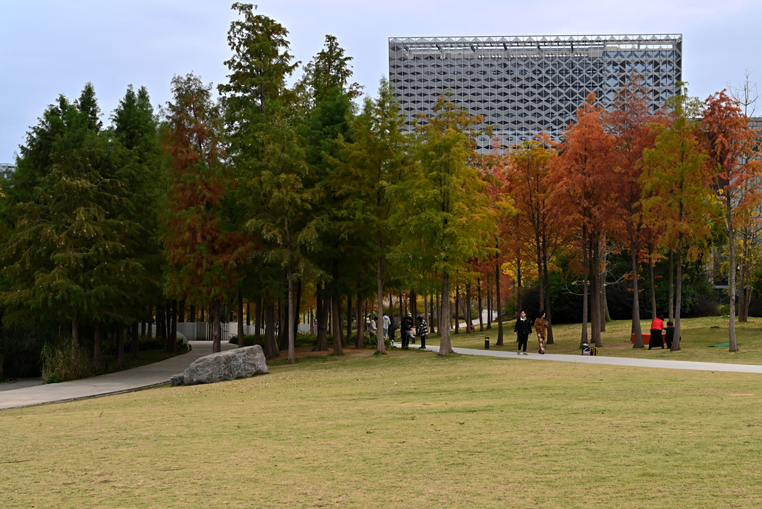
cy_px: 254
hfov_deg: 43.6
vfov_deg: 29.9
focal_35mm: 45
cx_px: 381
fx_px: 953
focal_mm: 45
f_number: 8
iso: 500
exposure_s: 1/200
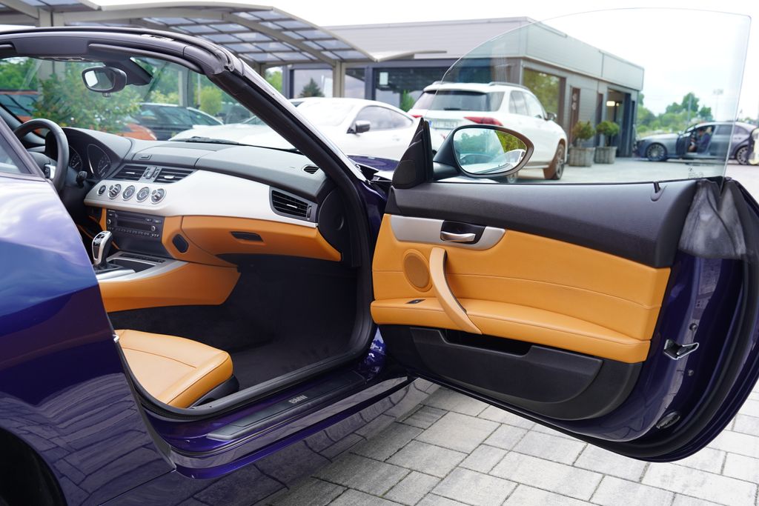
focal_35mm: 35
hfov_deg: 54.4
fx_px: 738
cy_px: 253
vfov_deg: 37.9
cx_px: 380
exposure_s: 1/100
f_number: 6.3
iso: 100
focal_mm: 35
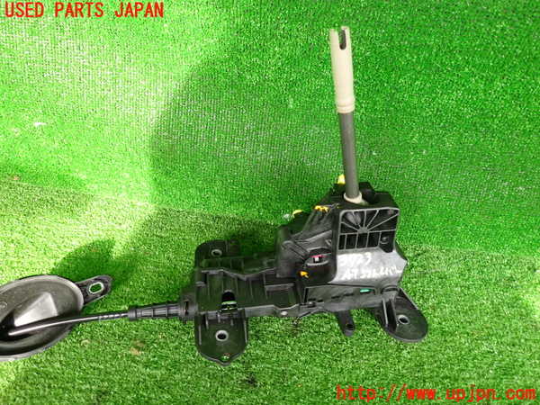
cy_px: 202
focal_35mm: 25
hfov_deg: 69.4
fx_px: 390
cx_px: 270
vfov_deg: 54.9
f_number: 2
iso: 200
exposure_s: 1/80
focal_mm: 4.5
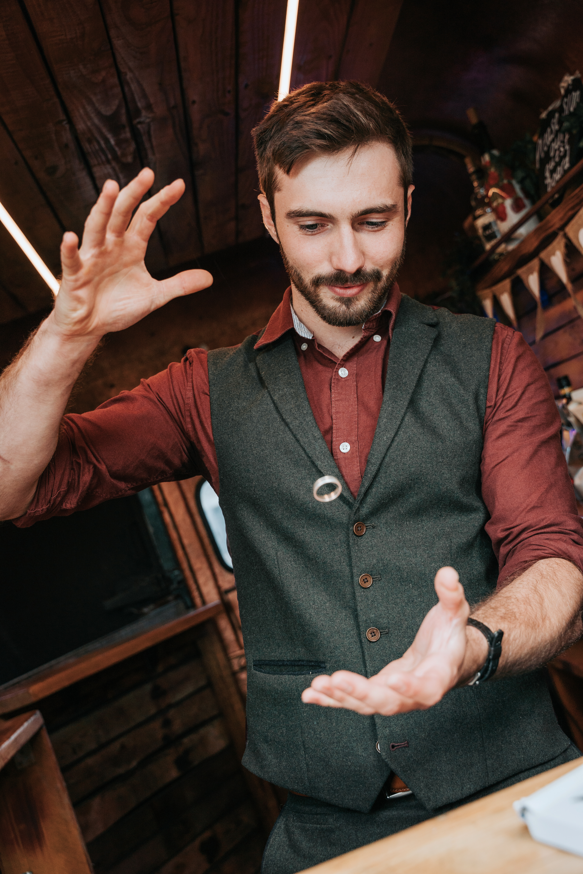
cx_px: 292
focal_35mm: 40
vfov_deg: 48.8
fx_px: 964
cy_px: 437
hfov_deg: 33.6
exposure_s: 1/400
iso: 400
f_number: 4.5
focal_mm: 39.7
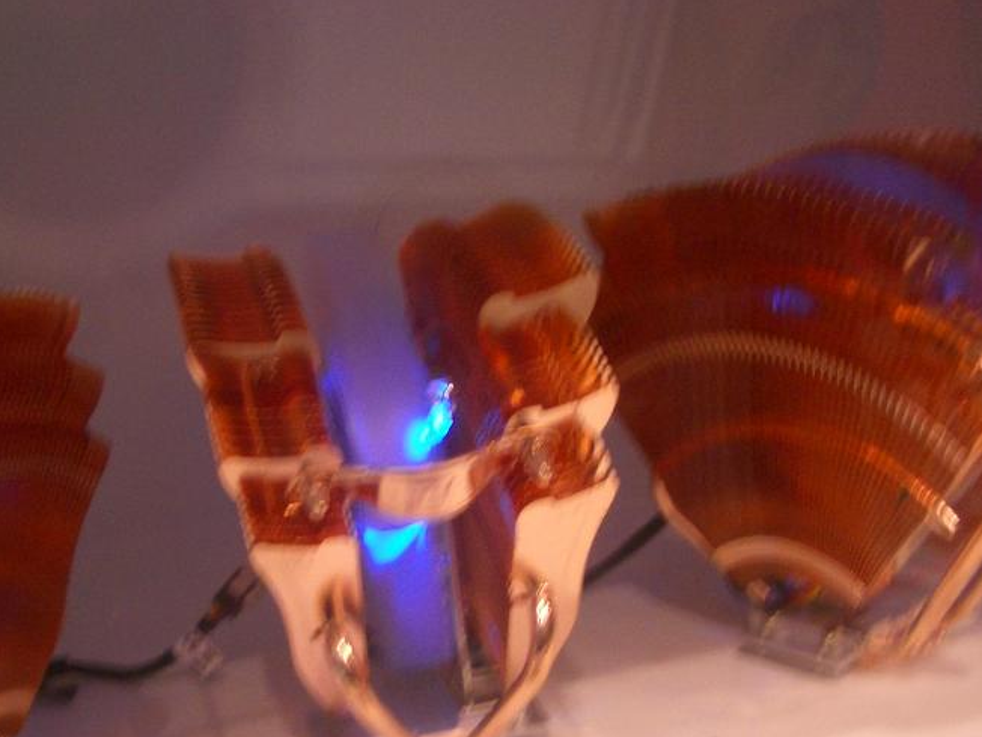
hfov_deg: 34.8
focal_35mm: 55
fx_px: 1560
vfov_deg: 26.2
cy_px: 549
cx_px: 380
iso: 100
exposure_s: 1/15
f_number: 2.6
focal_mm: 5.8
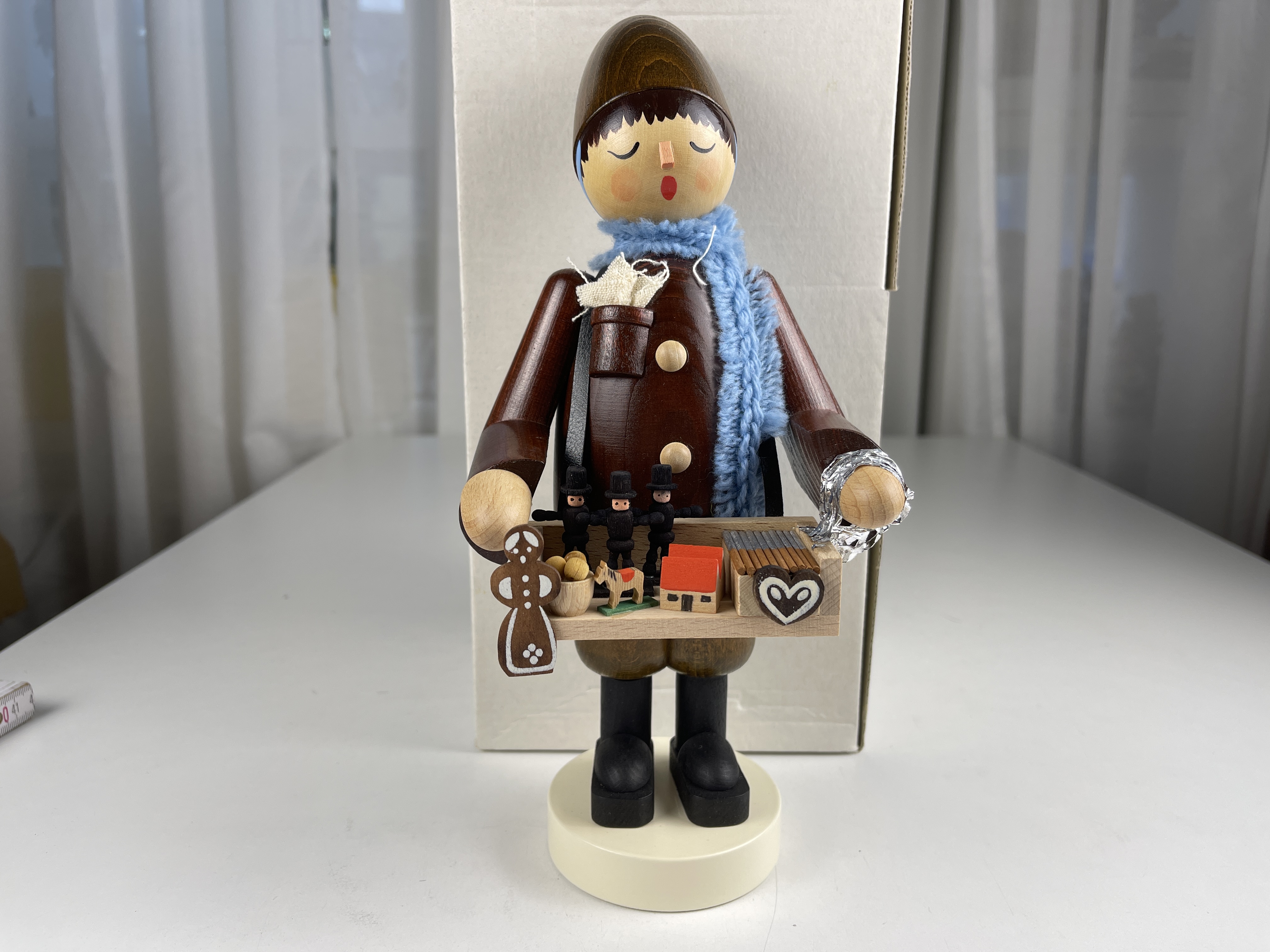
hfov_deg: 69.4
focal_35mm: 25
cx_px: 635
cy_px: 476
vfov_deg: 54.9
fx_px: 917
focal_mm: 5.1
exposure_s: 1/150
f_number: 1.6
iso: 32
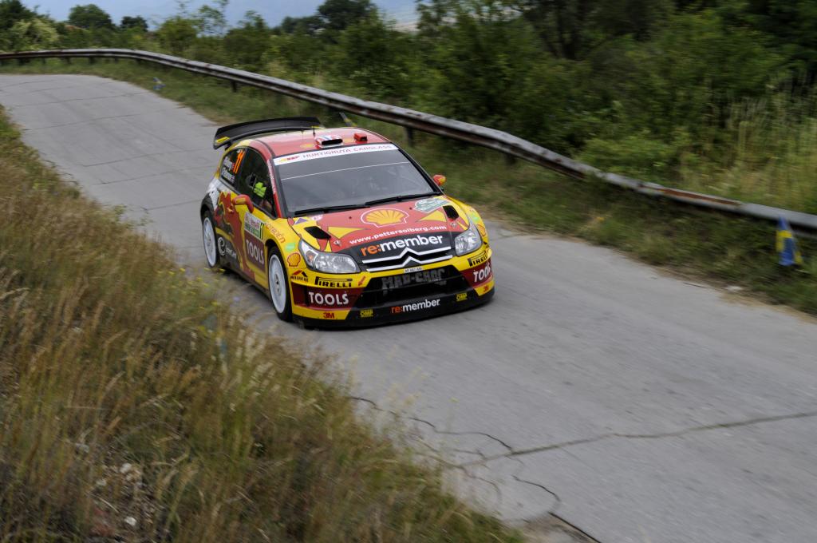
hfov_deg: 29.9
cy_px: 272
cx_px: 408
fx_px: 1530
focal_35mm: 68
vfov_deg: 20.1
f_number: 16
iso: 400
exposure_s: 1/160
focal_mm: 45
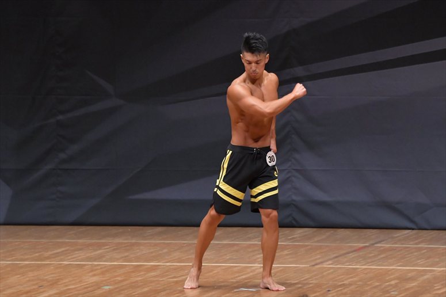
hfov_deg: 7.2
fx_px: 3529
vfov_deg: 4.8
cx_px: 223
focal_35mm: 285
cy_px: 148
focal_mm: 190
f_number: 5.6
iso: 6400
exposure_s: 1/400
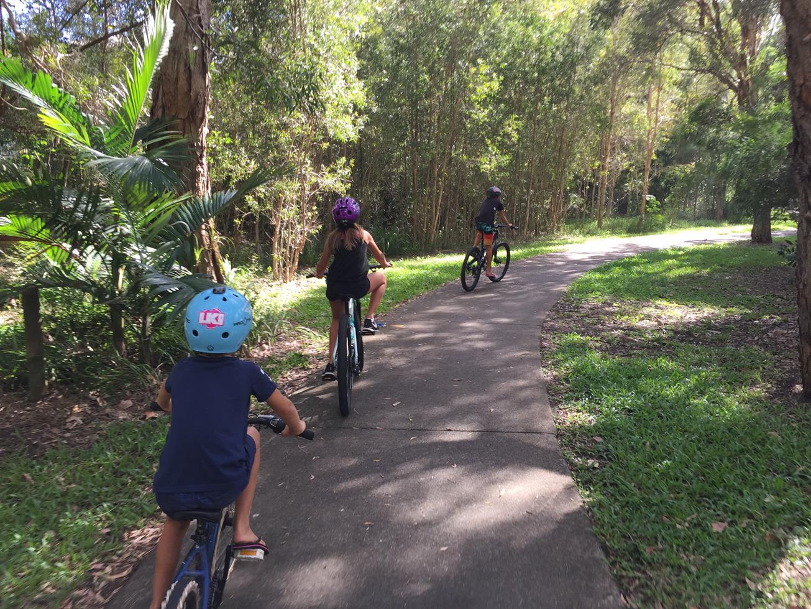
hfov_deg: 61.7
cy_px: 304
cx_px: 406
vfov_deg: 48.2
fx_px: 679
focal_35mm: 29
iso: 32
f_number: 2.2
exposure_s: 1/157
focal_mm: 4.15
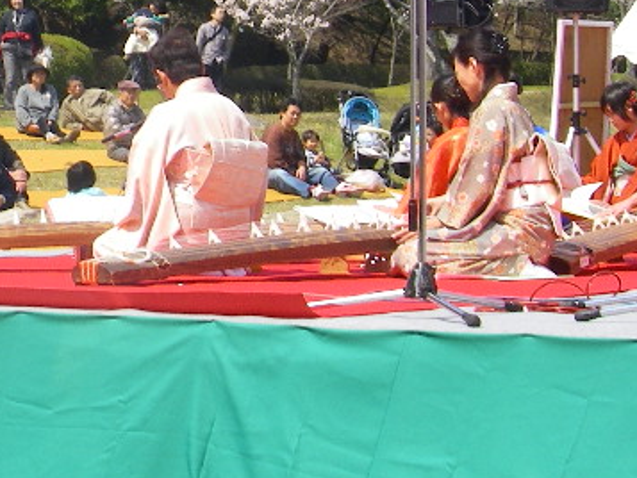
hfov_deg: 17.5
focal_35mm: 109
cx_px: -41
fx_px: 2006
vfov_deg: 13.4
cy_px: 16
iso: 64
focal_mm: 6.3
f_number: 6.6
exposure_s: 1/160
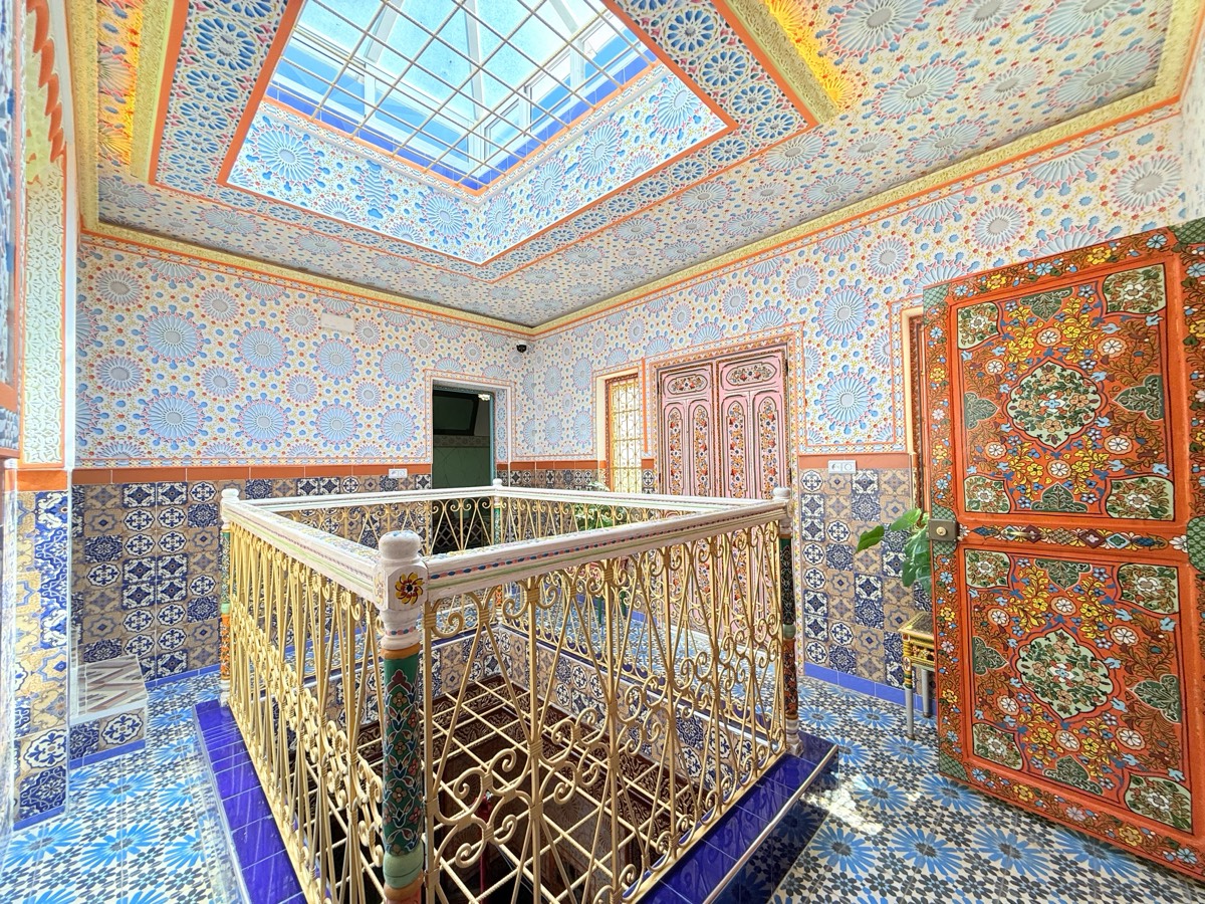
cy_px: 452
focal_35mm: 14
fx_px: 487
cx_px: 602
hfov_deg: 102.1
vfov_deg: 85.7
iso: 64
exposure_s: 1/139
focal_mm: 2.22
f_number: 2.2
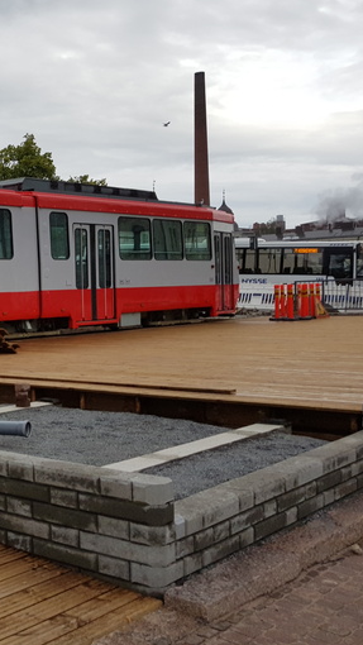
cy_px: 331
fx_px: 753
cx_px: -126
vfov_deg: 46.4
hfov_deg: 23.5
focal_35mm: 44
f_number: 1.7
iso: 40
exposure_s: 1/696
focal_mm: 4.2
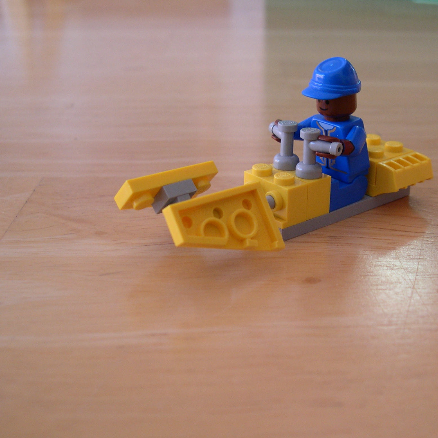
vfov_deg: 34.7
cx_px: 266
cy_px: 202
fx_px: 701
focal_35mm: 49
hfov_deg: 34.5
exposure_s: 1/4.3
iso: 142
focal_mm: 8
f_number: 2.8
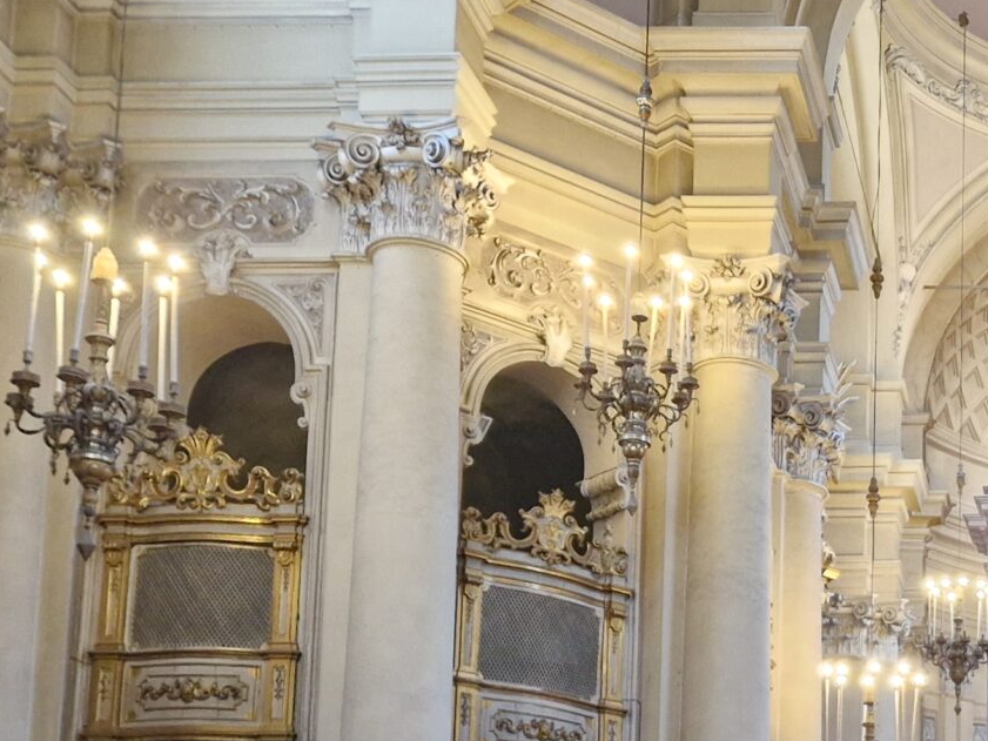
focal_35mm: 70
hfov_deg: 25.7
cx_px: 1086
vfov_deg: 20.2
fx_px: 1998
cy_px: 794
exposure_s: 1/100
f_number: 1.8
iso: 1000
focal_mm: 5.4
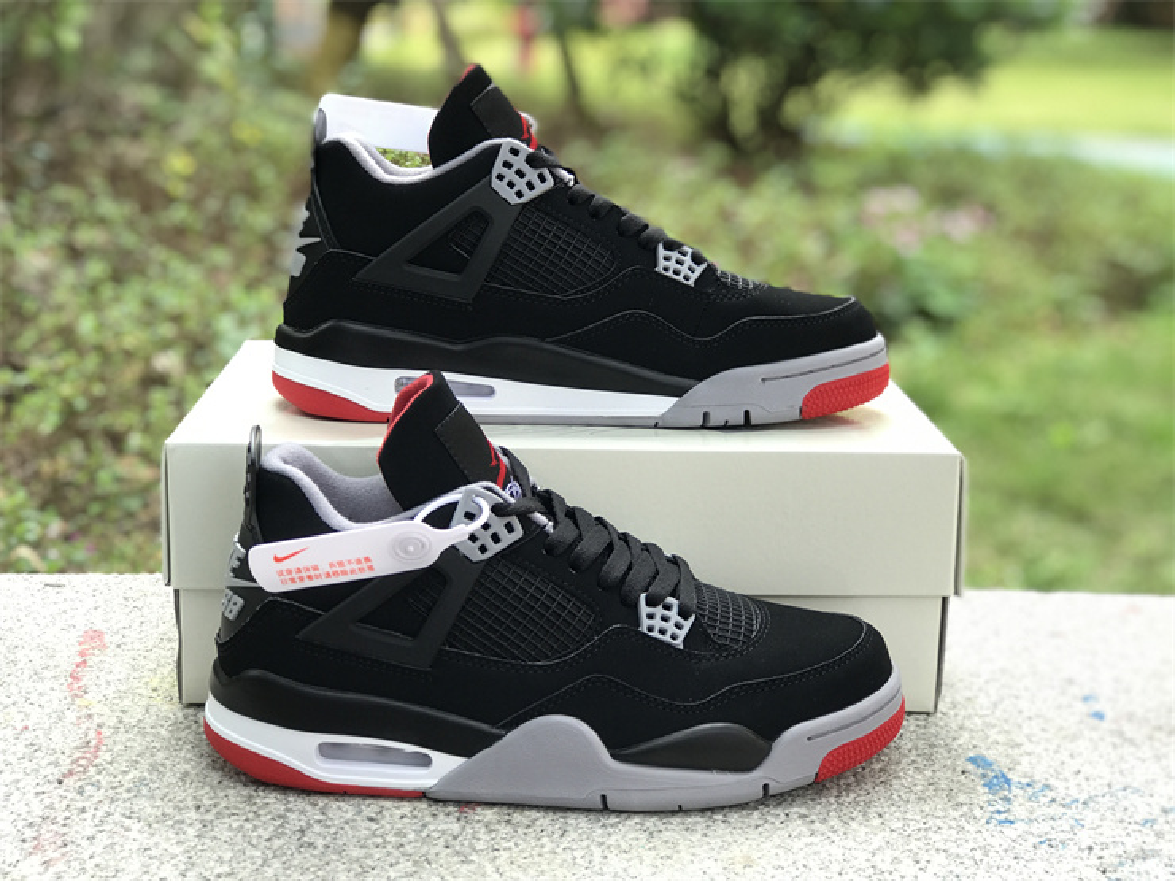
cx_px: 588
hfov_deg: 33.8
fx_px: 1935
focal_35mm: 57
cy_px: 440
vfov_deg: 25.7
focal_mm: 6.6
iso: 25
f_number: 2.8
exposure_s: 1/100
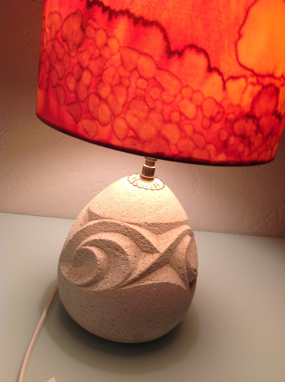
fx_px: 385
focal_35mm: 35
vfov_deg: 52.7
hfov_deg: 40.6
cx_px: 142
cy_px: 191
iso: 50
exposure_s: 1/20
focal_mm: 4.28
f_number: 2.4
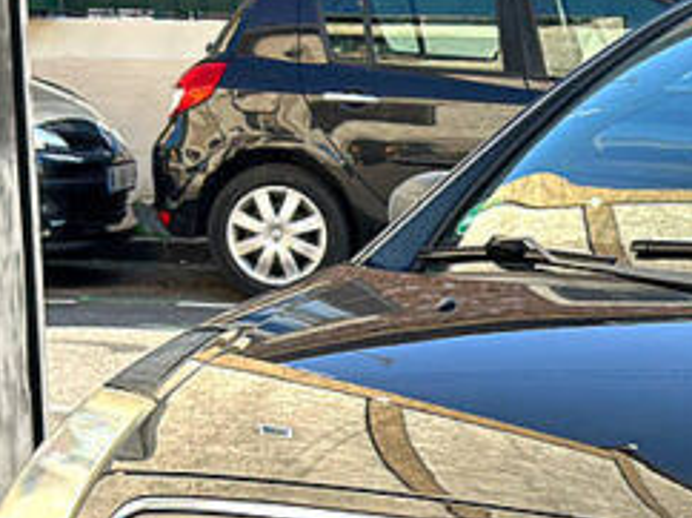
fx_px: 3175
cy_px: 564
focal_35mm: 159
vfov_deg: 9.2
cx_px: 935
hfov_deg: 12.0
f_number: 1.78
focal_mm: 6.86
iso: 64
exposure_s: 1/392
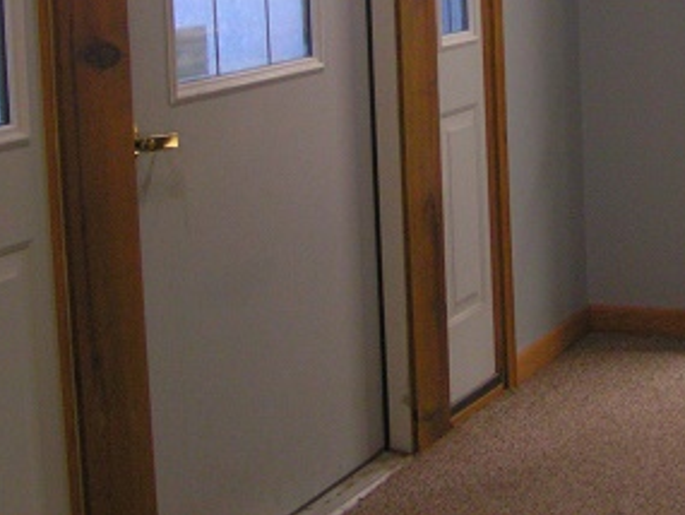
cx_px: 442
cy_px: -24
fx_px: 1584
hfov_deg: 24.3
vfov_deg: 17.9
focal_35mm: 80
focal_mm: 5.8
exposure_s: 1/15
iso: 200
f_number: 2.8
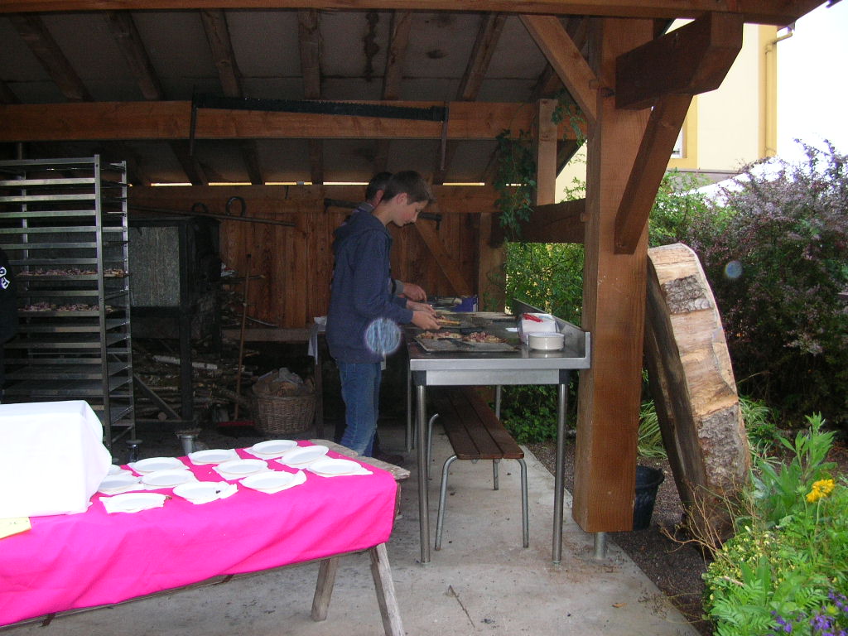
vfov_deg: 40.7
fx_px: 857
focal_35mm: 35
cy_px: 318
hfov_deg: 52.6
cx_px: 424
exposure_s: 1/60.1
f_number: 2.8
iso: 85
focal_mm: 5.8
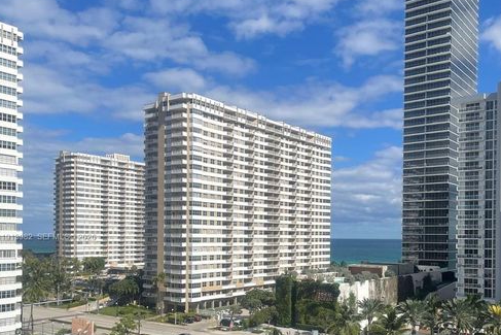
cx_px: 247
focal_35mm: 37
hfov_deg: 51.9
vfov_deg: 35.4
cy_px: 238
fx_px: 515
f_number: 1.6
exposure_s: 1/5814
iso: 32
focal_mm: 4.2
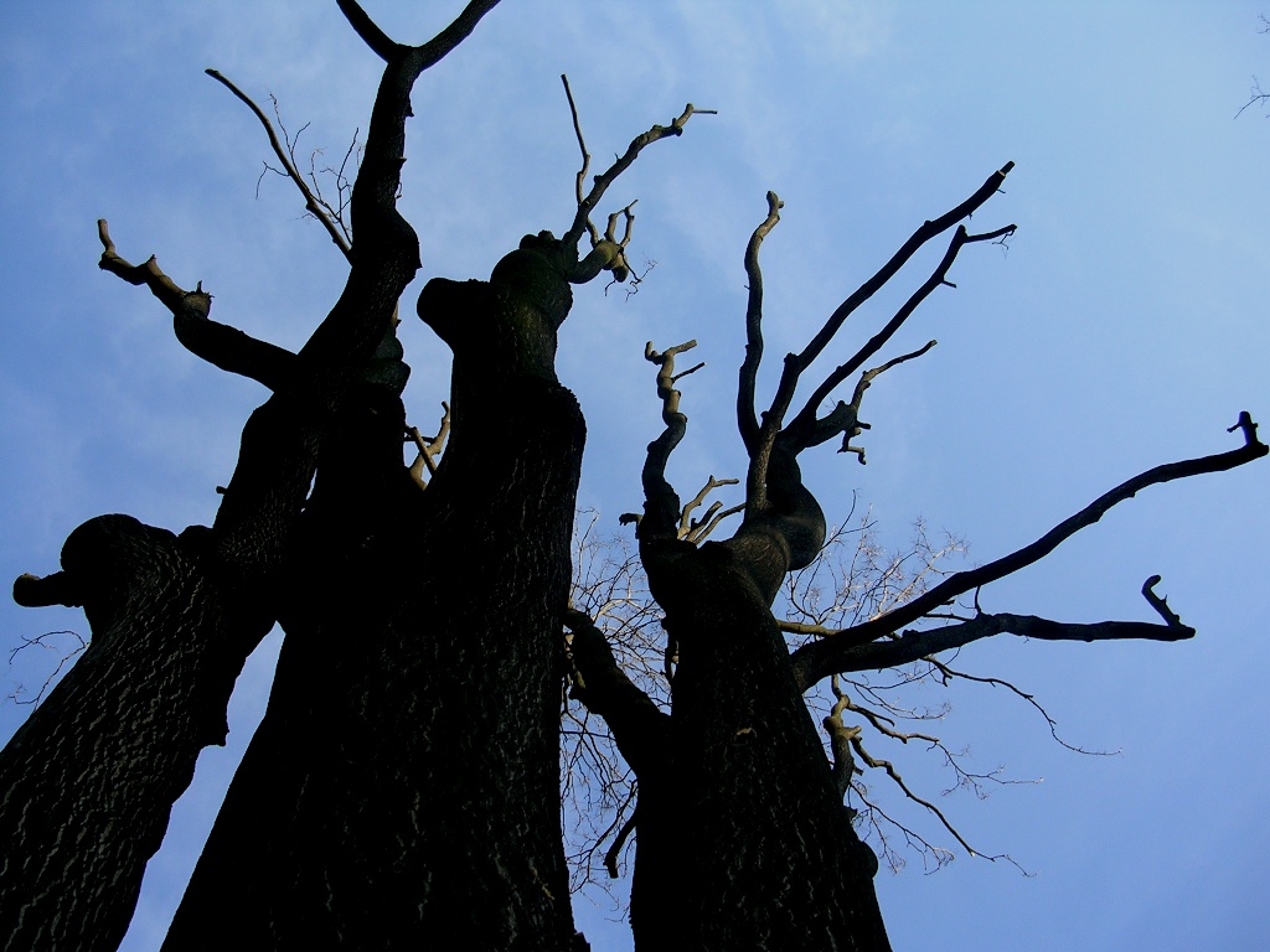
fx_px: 1394
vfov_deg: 37.7
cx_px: 635
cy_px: 476
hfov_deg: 49.0
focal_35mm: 38
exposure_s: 1/386
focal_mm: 5.8
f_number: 2.8
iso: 50
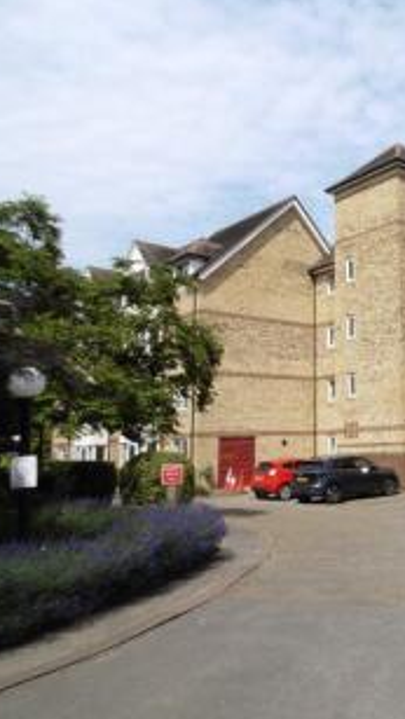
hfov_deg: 31.2
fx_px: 629
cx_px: 458
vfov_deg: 59.5
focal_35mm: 33
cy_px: 360
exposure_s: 1/1500
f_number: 8.6
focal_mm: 4
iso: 100
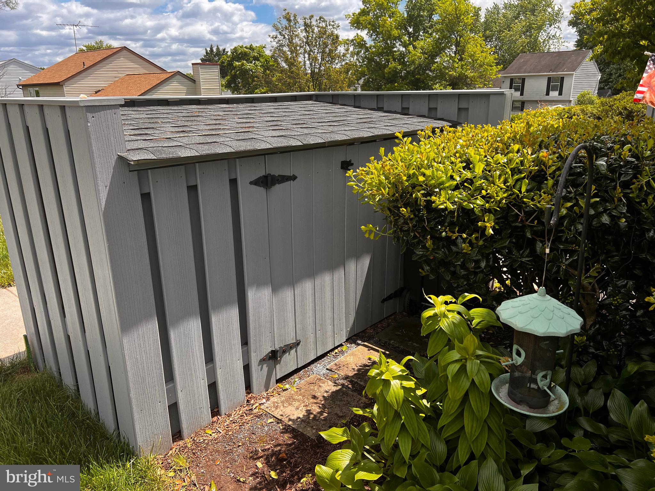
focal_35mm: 26
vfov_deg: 53.1
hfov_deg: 67.3
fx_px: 492
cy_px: 246
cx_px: 328
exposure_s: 1/1488
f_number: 1.5
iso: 50
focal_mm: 5.7
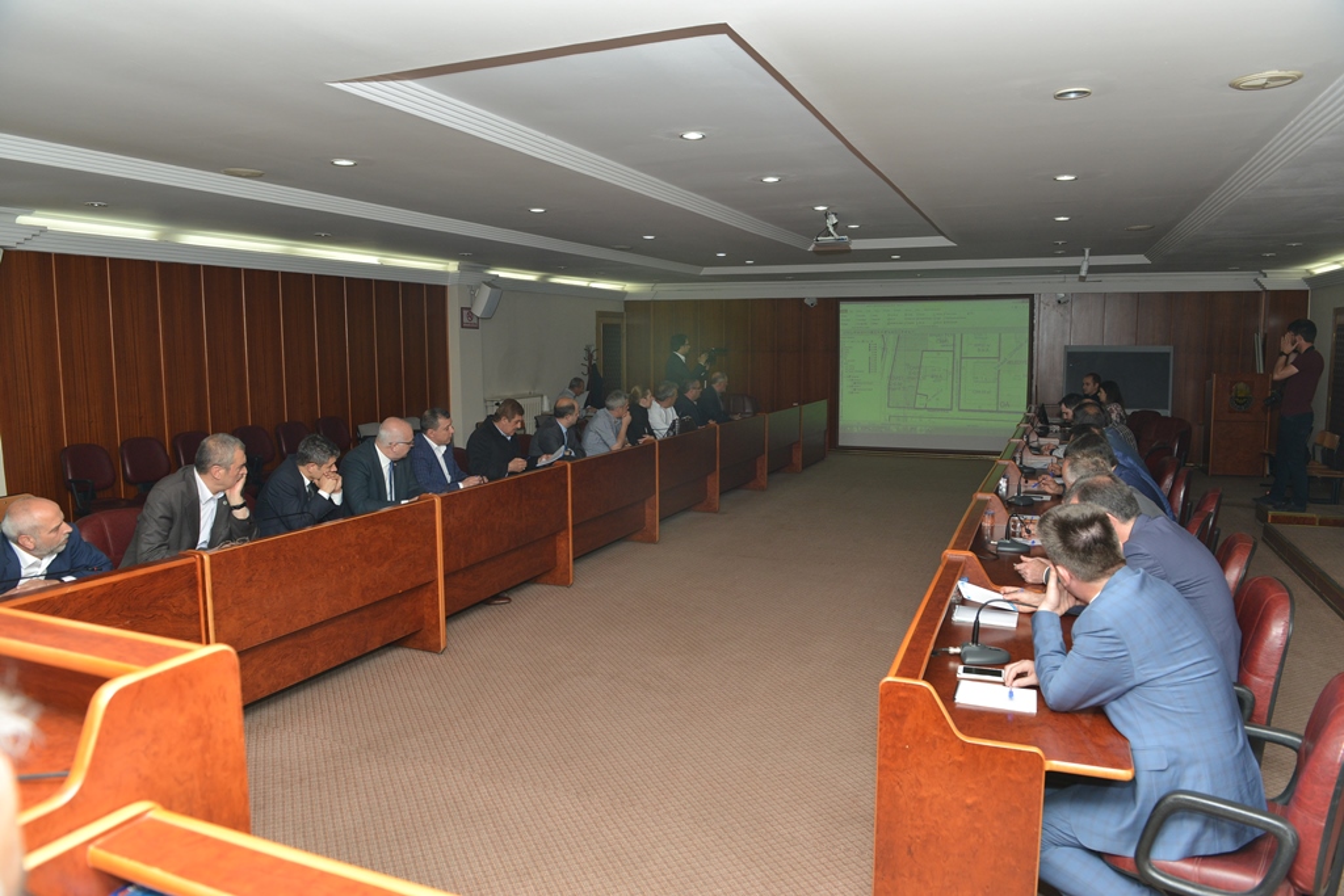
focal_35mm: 24
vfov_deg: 53.1
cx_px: 672
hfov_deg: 73.7
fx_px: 896
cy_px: 448
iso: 640
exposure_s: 1/200
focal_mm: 24
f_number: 5
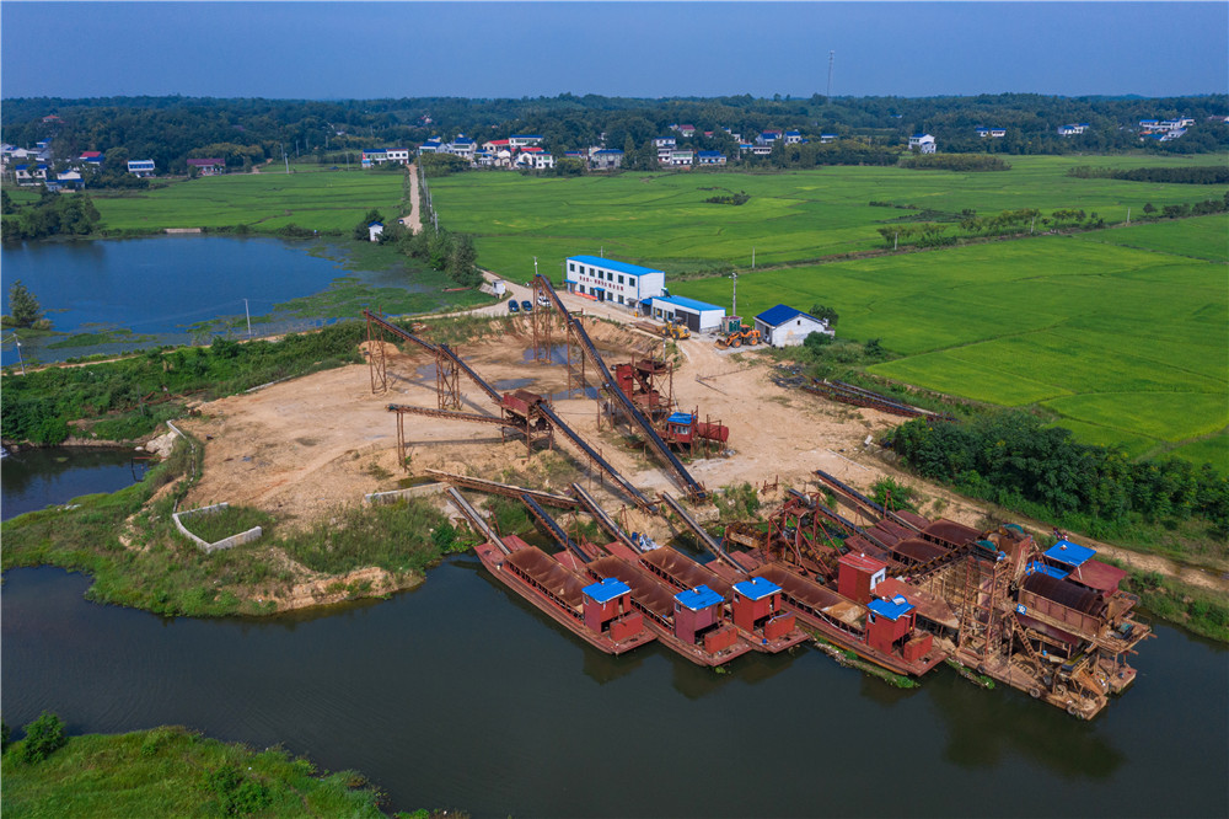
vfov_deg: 46.4
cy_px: 410
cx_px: 614
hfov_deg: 65.5
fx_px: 956
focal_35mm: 28
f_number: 8
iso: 100
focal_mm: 10.26
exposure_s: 1/320
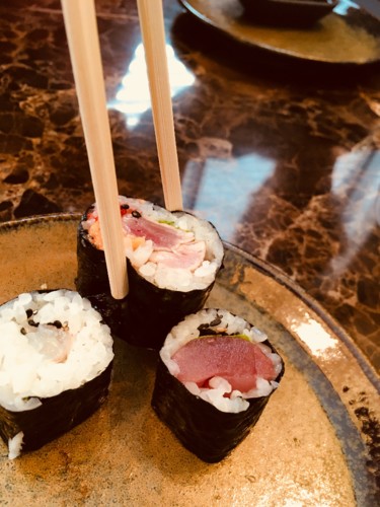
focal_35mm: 29
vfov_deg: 61.7
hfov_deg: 48.2
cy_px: 254
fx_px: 424
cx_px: 190
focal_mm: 4.15
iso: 100
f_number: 2.2
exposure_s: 1/33
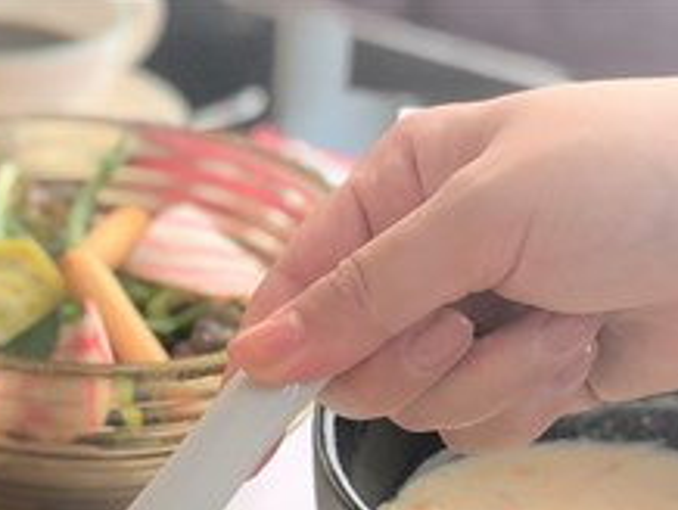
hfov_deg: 16.1
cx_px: -62
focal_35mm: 119
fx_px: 2333
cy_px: 574
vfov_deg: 12.3
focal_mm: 6
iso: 20
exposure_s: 1/60
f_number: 2.4
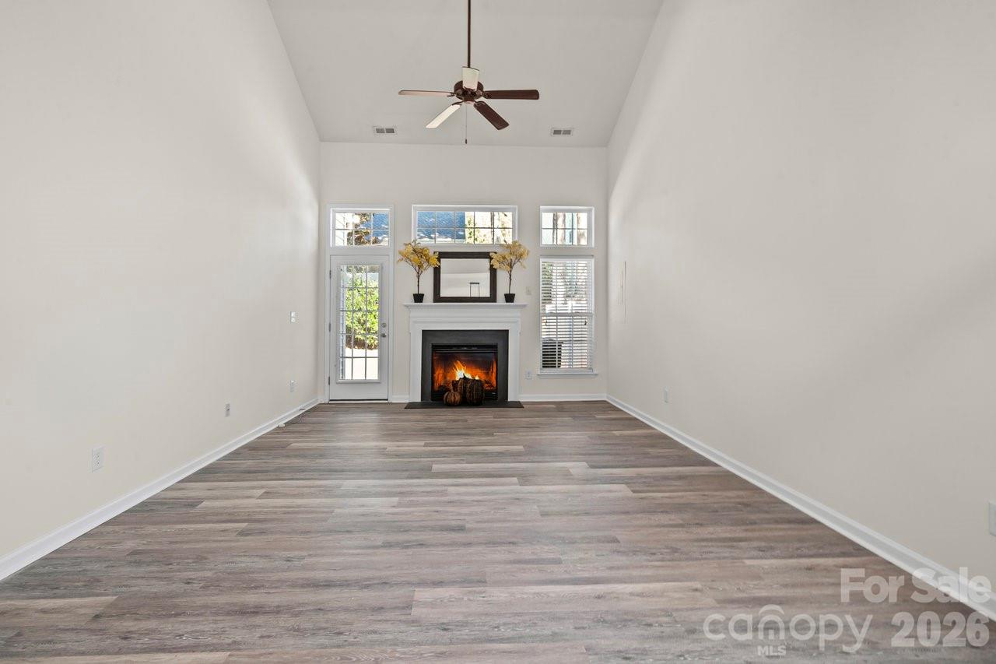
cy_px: 332
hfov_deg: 96.7
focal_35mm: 16
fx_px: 443
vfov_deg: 73.7
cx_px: 498
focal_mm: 16
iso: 100
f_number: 11
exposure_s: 1/2.5
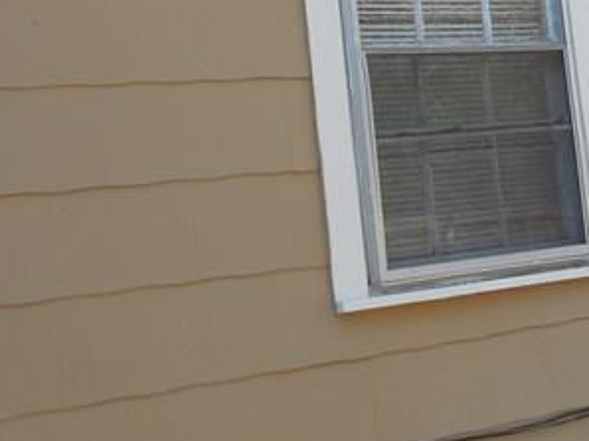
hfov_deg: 21.9
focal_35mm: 86
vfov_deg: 16.9
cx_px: 593
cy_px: 57
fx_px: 1462
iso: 125
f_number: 3.3
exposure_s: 1/250
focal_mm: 4.5
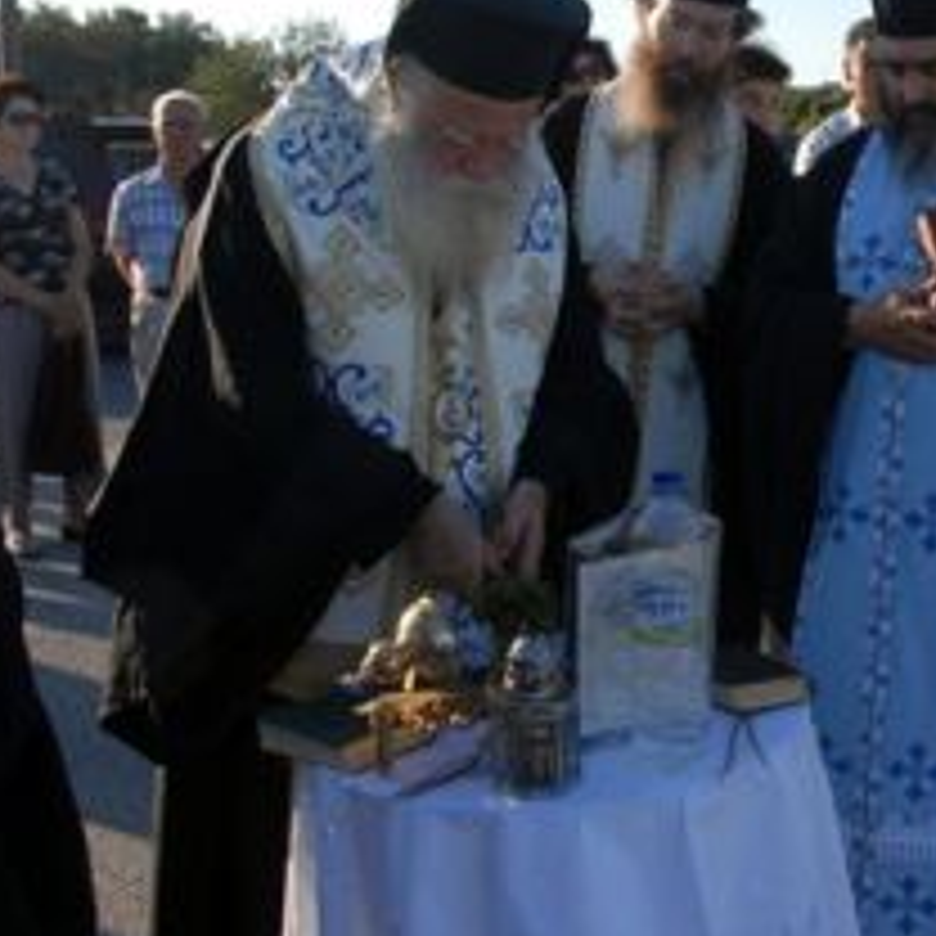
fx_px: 1683
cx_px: 904
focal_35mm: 55
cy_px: 284
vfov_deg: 30.8
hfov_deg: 29.3
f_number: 8
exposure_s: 1/250
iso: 200
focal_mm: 20
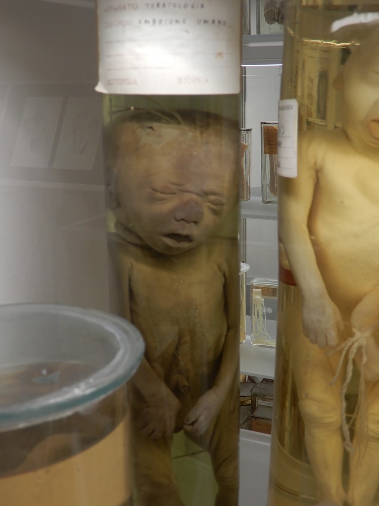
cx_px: 230
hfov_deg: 30.8
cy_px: 248
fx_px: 686
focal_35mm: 47
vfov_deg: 40.4
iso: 80
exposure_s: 1/30
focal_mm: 6.8
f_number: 4
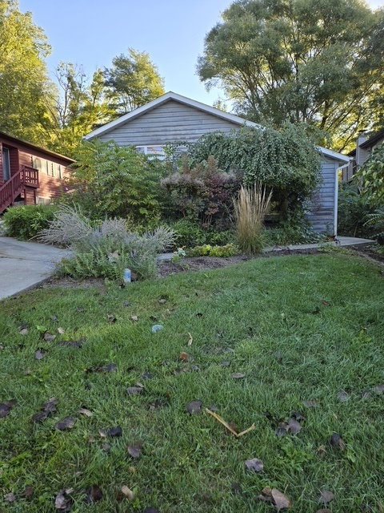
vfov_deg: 73.9
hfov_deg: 58.9
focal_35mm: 23
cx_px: 192
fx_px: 340
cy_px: 256
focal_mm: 5.4
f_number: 1.8
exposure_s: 1/338
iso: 25
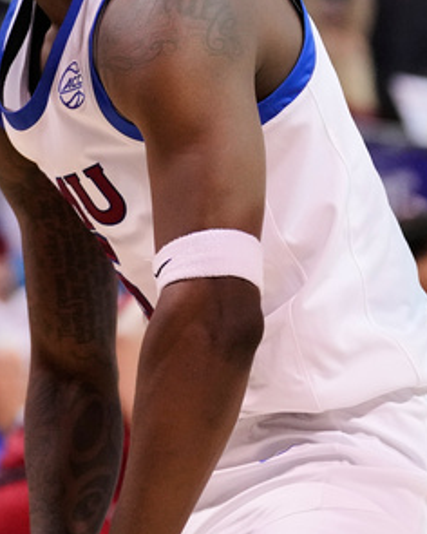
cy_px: 175
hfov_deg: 5.1
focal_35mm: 303
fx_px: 4786
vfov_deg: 6.4
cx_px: 107
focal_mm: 93
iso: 4000
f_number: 2.8
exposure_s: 1/2000
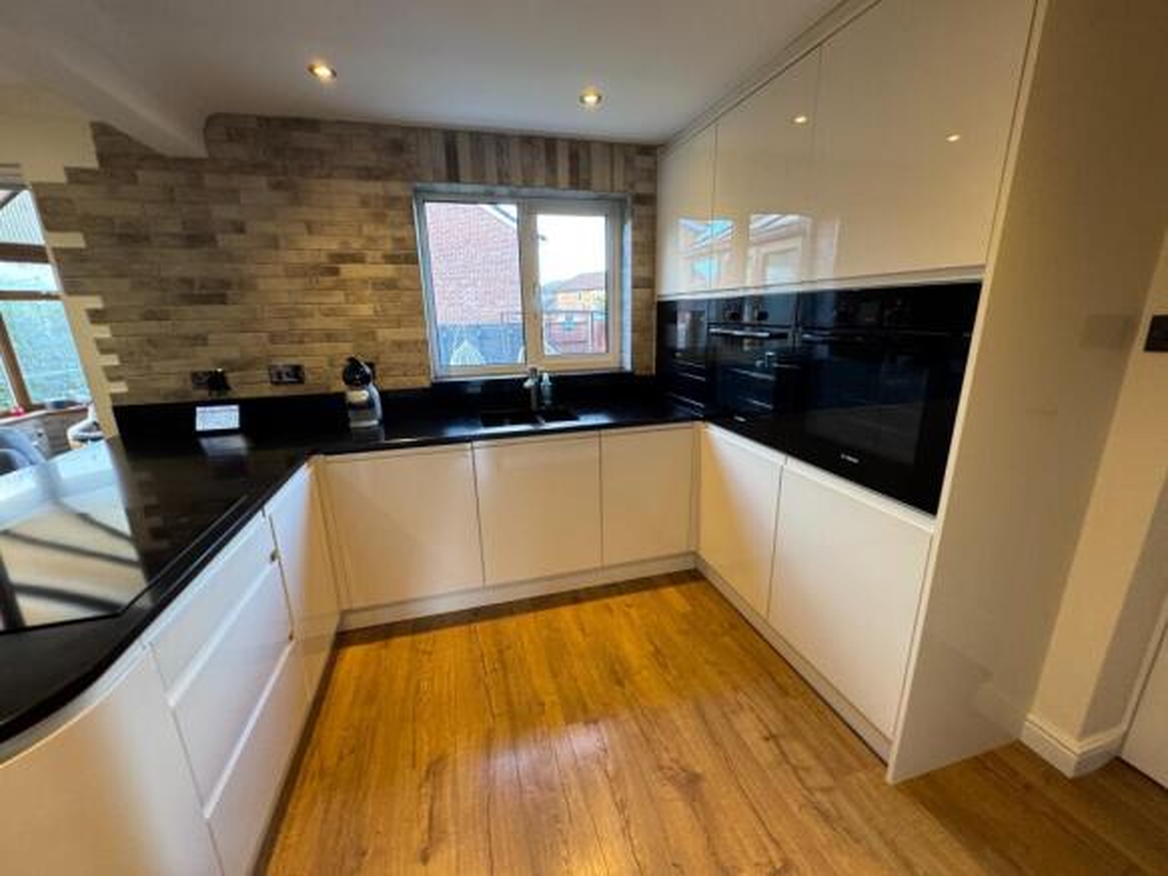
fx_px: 472
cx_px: 584
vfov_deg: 85.7
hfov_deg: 102.1
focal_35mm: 14
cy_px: 438
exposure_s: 1/50
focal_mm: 2.22
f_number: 2.2
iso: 200
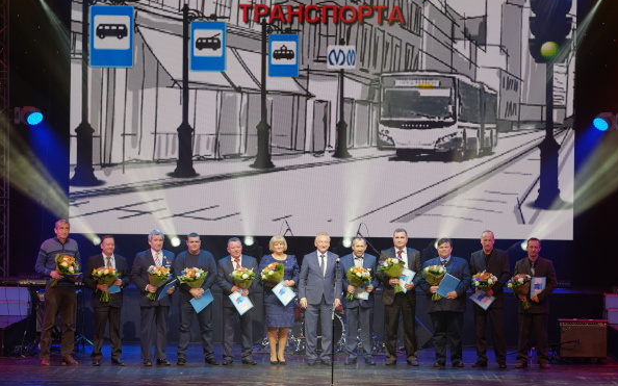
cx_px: 311
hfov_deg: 15.0
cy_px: 198
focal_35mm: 139
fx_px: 2341
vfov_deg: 9.4
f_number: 2
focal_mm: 90
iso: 400
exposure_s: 1/550
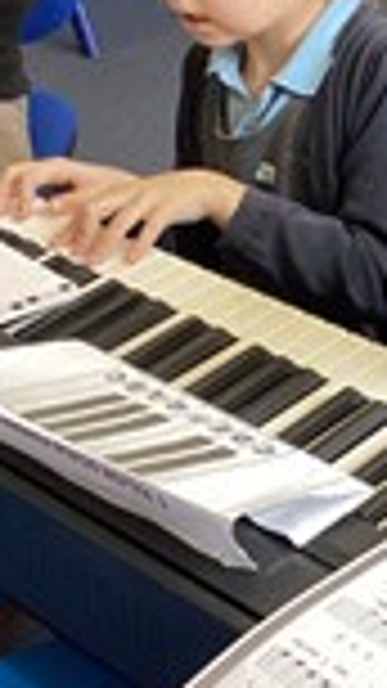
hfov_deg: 13.5
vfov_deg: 25.3
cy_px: 286
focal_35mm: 84
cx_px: 580
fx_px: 1533
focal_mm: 3.3
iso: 100
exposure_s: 1/50
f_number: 2.4
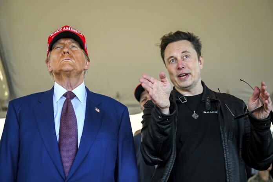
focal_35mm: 58
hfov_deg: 34.5
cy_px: 91
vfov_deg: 23.4
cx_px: 136
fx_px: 440
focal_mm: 58
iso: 400
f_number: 3.2
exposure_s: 1/640
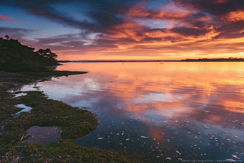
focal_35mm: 28
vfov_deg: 46.4
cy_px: 82
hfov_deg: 65.5
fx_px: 190
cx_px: 122
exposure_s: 1/6
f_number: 7.1
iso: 200
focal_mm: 28
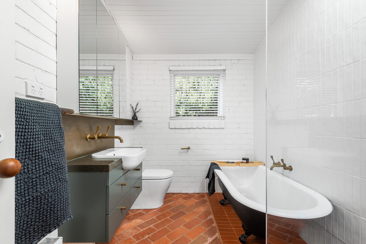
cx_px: 183
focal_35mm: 16
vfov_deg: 73.7
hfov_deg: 96.7
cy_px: 122
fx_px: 163
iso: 250
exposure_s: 1/3
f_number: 11
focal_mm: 16
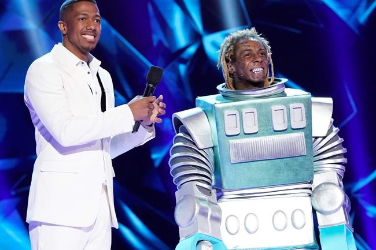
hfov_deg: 7.5
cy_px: 125
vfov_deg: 5.0
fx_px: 2882
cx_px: 188
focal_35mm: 276
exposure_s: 1/200
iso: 8000
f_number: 5.6
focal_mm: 184
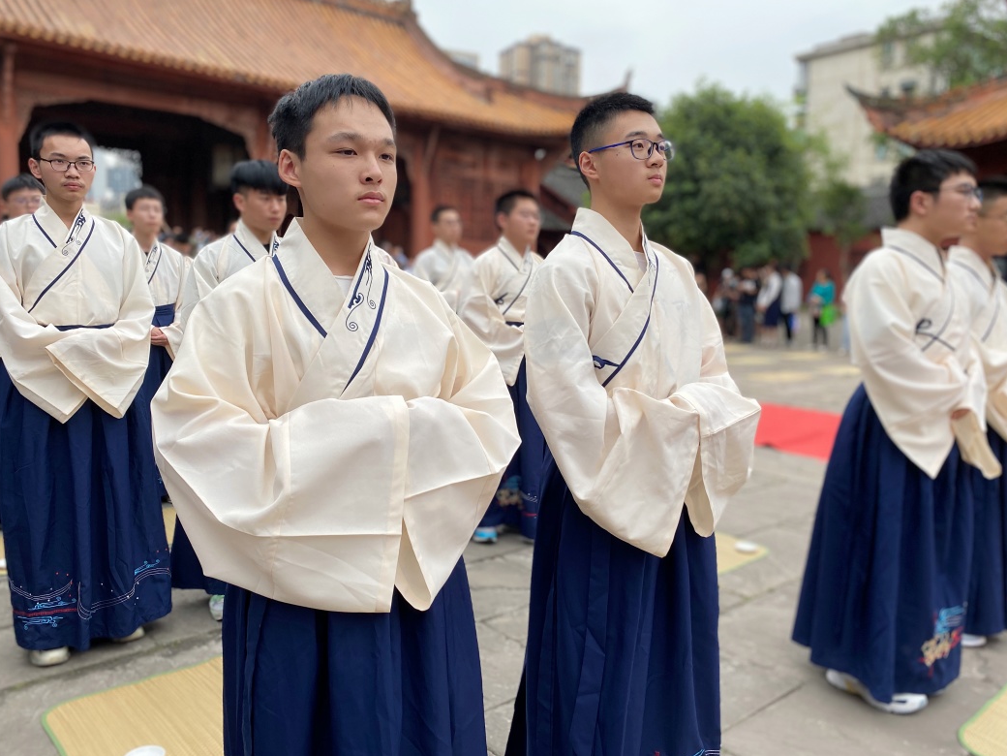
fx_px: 785
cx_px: 514
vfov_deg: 51.3
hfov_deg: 65.3
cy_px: 369
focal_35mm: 27
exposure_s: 1/630
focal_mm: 4.25
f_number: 1.8
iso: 32
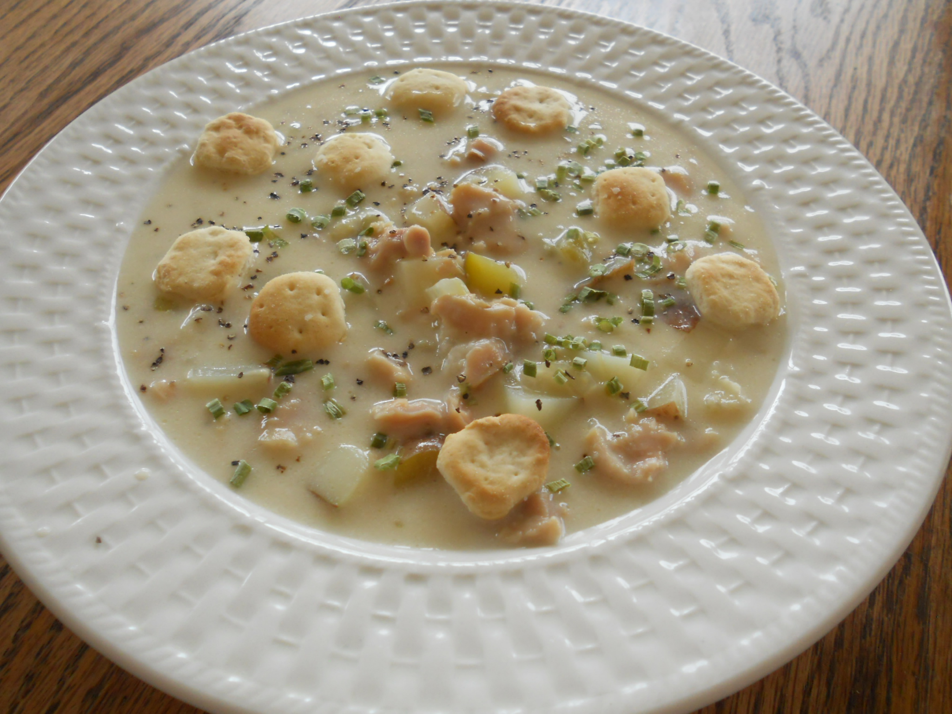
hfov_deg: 56.8
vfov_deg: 44.2
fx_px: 880
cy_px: 357
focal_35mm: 32
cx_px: 476
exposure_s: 1/125
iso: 160
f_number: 3.5
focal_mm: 5.8
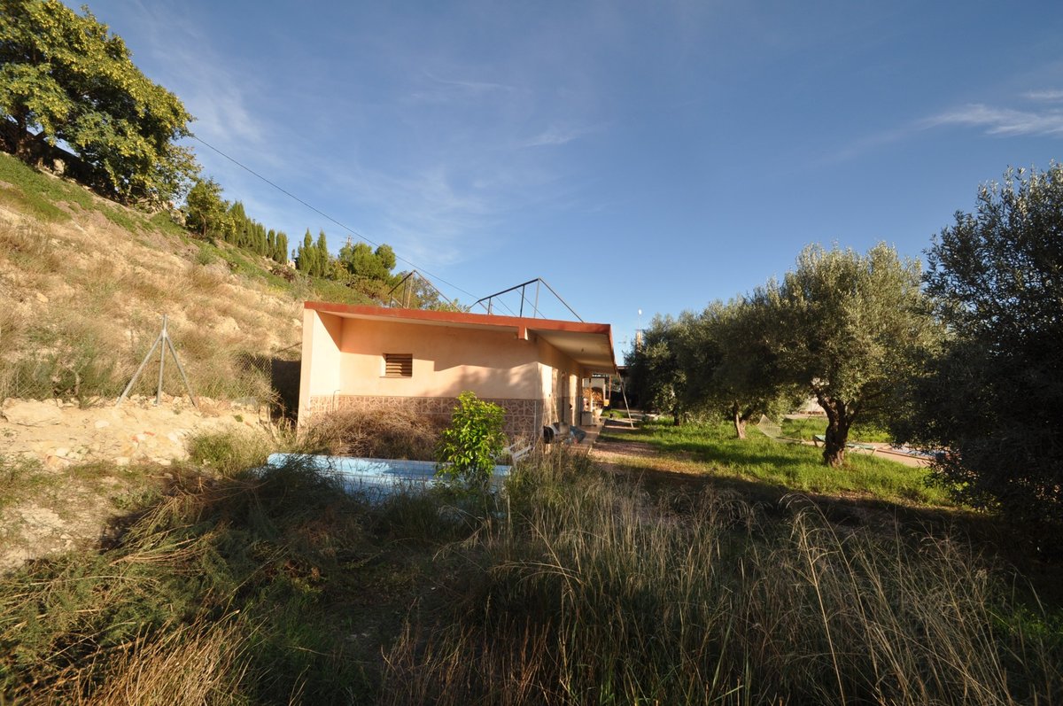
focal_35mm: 15
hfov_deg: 100.5
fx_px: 442
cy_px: 353
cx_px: 532
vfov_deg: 77.2
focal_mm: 10
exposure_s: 1/200
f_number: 10
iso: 200
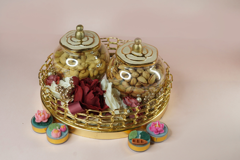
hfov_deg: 39.6
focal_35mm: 50
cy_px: 80
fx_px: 333
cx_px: 120
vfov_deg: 27.0
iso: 250
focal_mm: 50
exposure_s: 1/125
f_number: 4.5
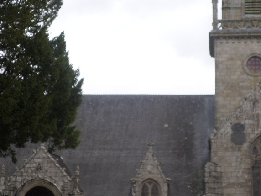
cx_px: 154
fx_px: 581
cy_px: 72
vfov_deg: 19.1
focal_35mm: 77
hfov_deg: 25.3
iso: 100
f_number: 3.2
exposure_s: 1/45
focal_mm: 7.8
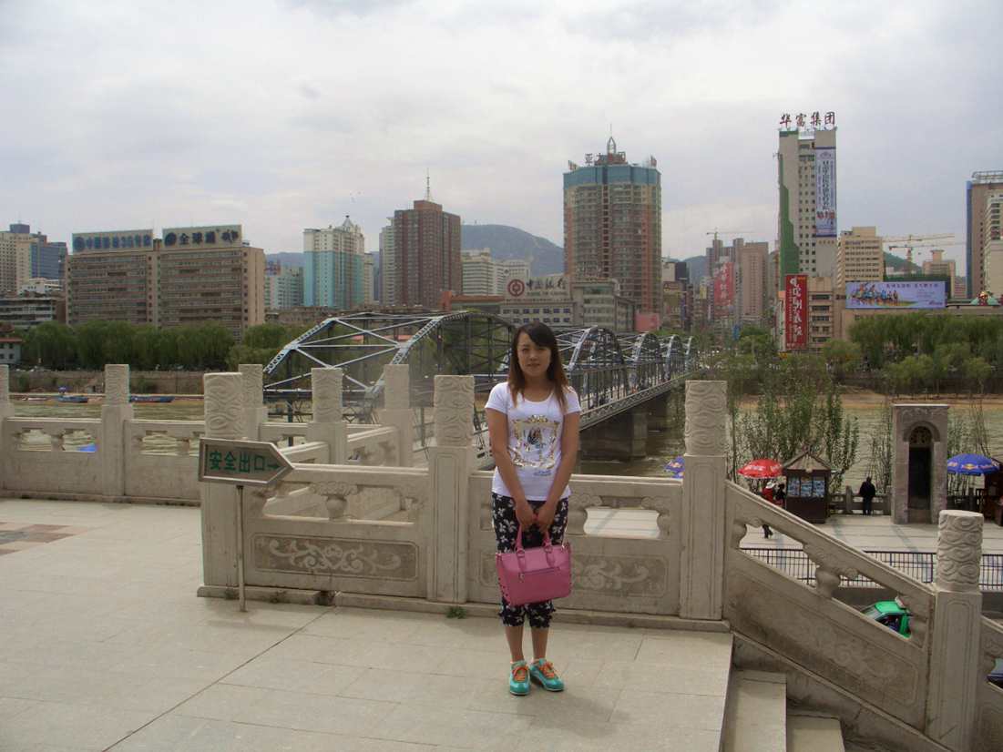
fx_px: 956
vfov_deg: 43.0
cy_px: 376
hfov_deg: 55.3
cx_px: 502
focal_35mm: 33
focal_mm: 7.1
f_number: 5.6
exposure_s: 1/1000
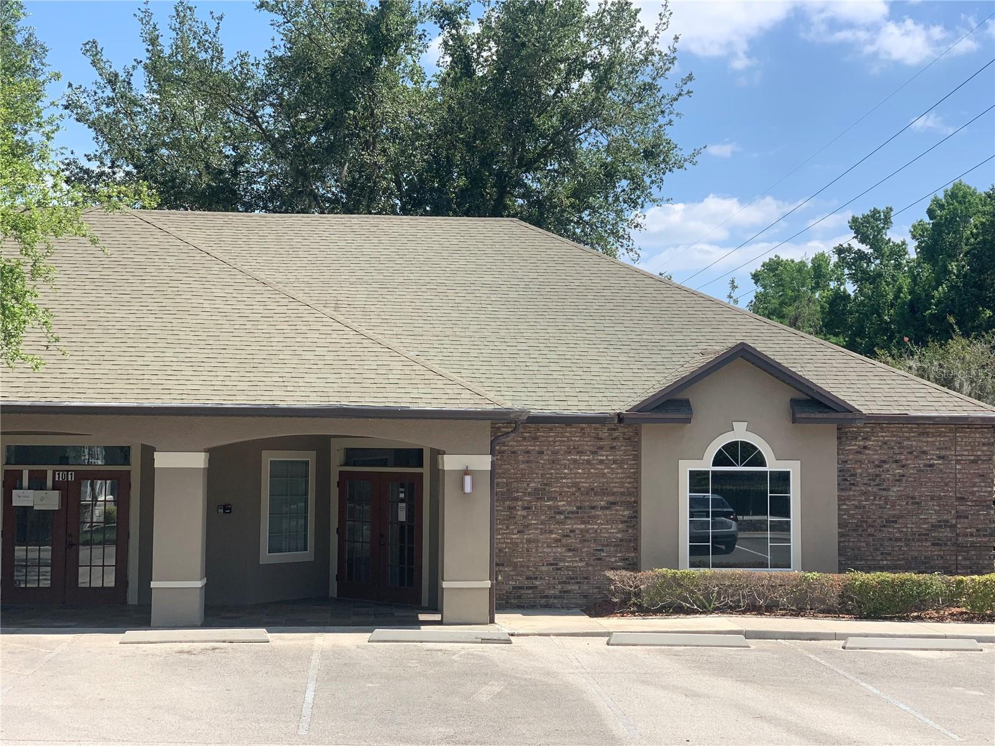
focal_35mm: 52
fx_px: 1495
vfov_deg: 28.0
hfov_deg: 36.8
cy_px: 373
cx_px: 498
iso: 16
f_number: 2.4
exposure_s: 1/940
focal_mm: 6
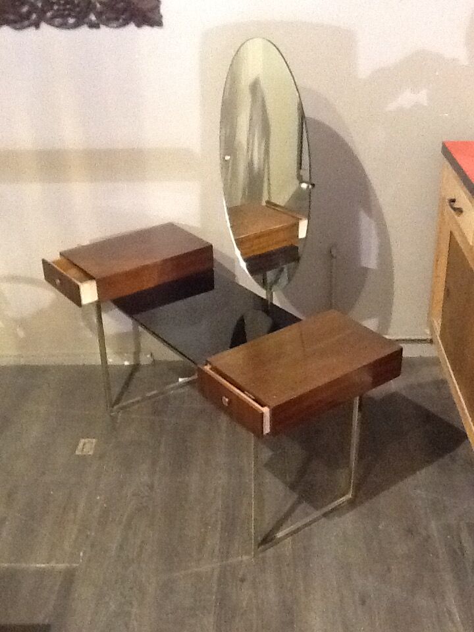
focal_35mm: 44
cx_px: 237
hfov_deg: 32.9
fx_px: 803
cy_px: 316
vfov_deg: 42.9
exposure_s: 1/17
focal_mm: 2.03
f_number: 2.4
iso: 400
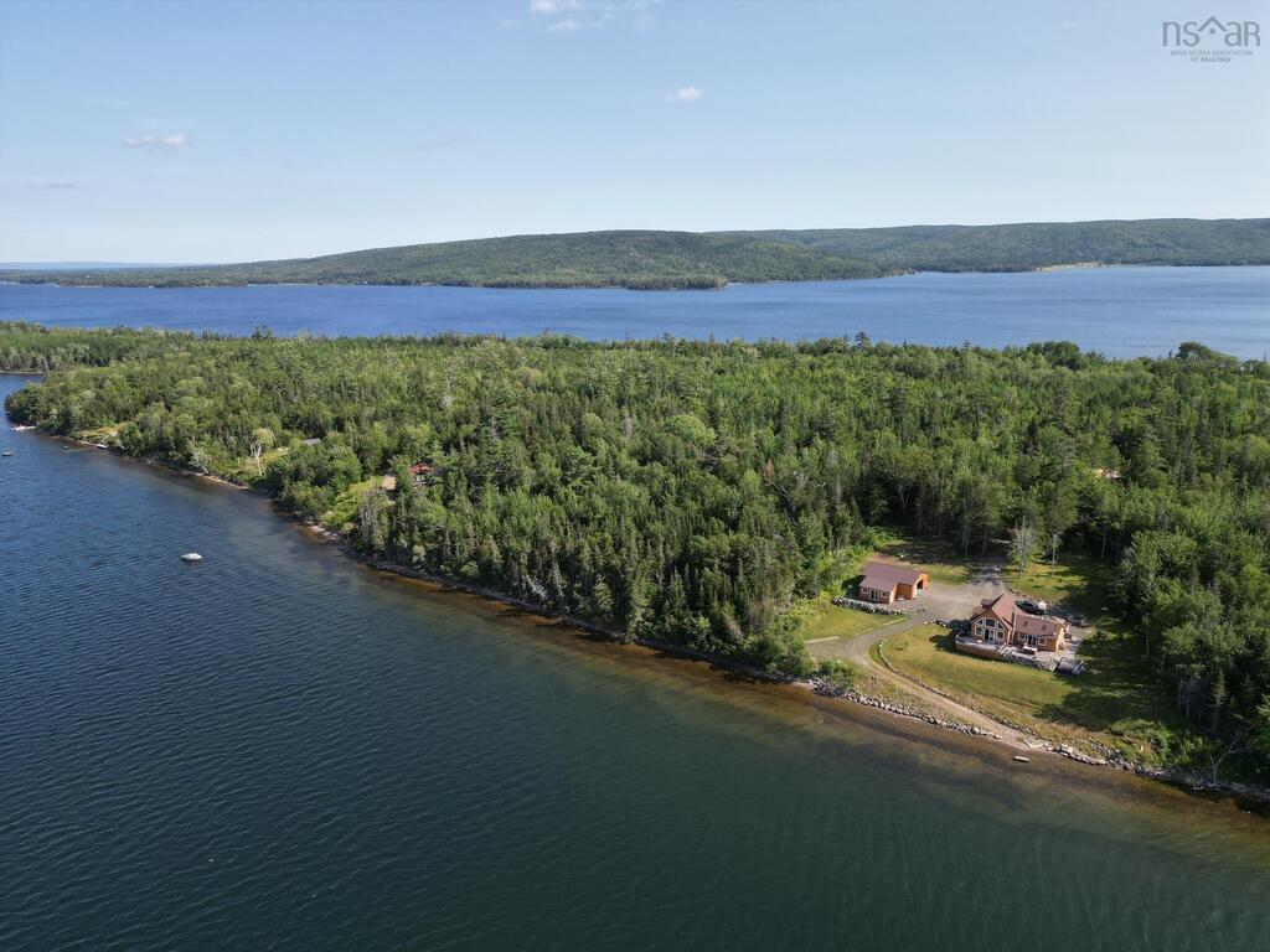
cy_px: 476
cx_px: 635
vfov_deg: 56.8
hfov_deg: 71.6
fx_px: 881
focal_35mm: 24
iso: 110
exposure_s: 1/500
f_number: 1.7
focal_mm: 6.72
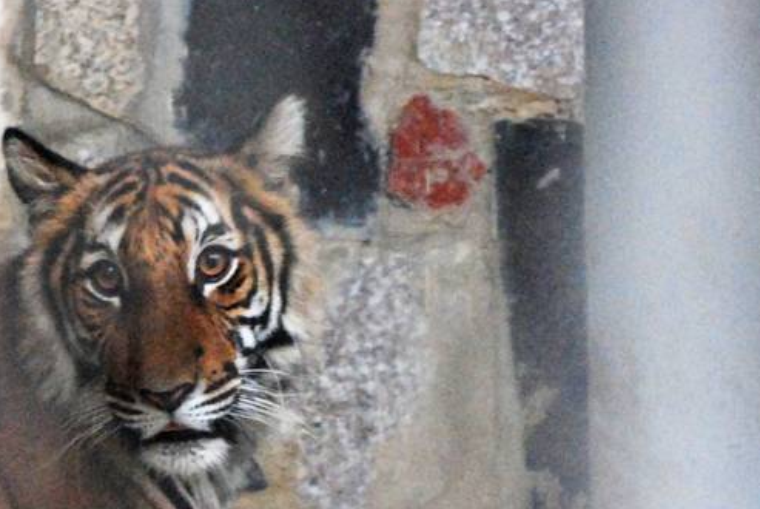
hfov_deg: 2.8
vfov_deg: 1.9
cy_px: 746
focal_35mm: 730
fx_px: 15429
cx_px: -55
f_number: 4.5
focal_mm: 150
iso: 1600
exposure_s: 1/160
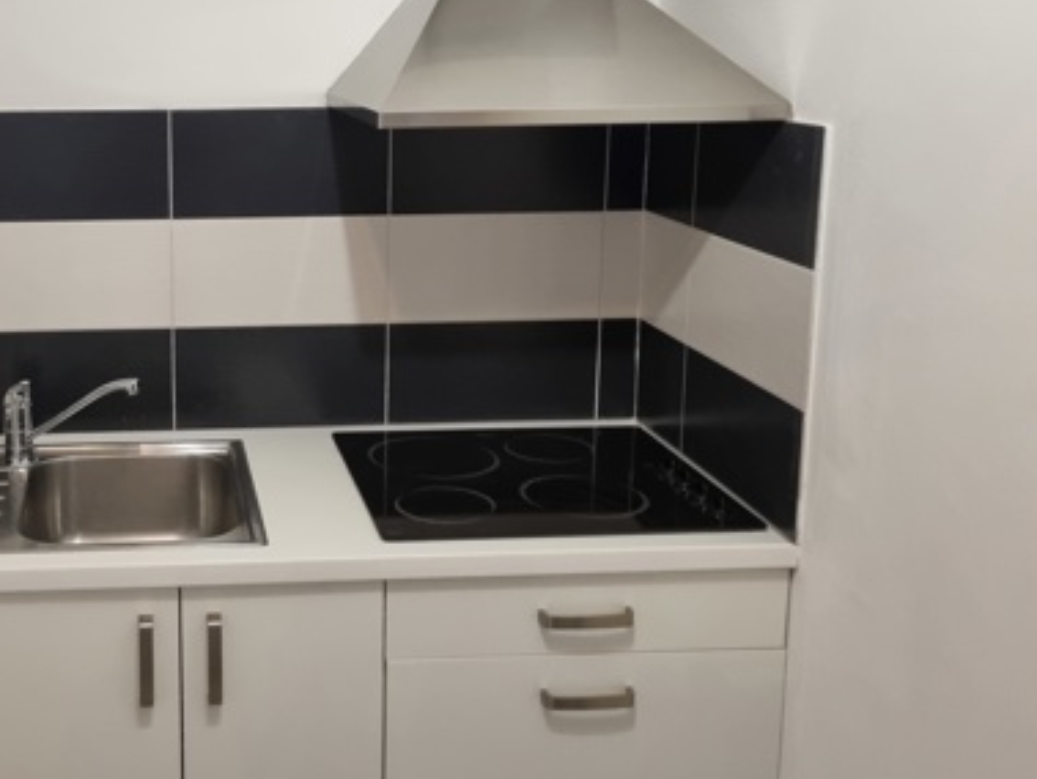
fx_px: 1319
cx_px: 192
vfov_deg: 32.7
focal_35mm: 44
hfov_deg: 40.9
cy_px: 272
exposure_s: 1/100
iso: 250
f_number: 1.8
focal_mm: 5.4
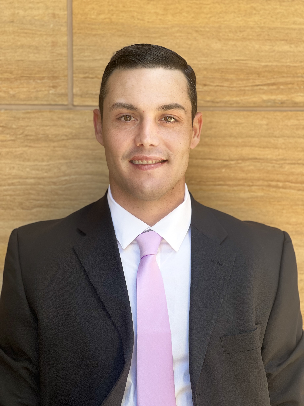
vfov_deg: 25.3
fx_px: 902
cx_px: 152
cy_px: 203
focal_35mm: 77
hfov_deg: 19.1
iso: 80
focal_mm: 9
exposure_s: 1/121
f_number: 2.8
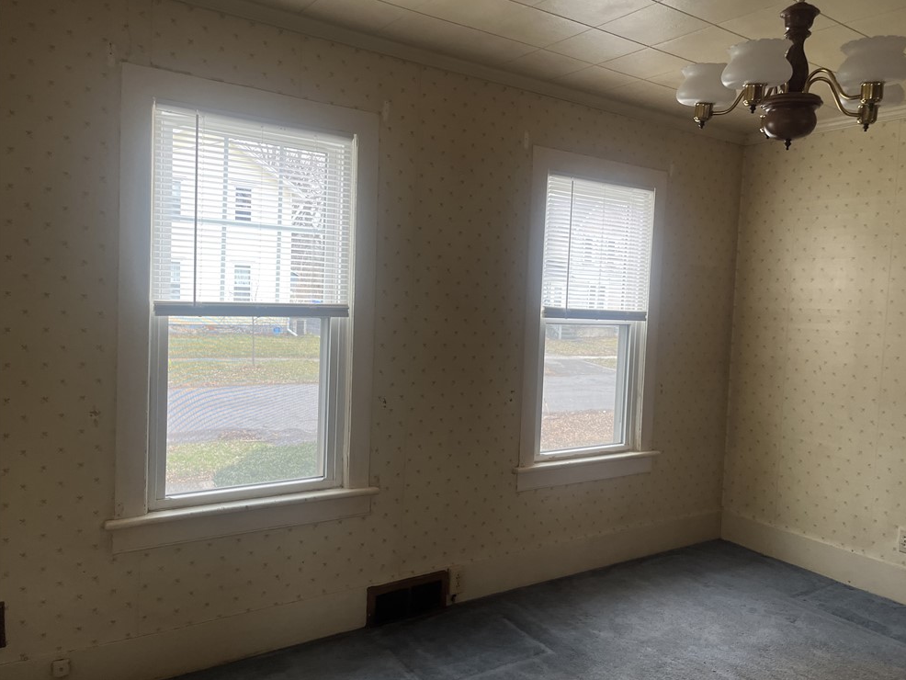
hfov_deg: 65.3
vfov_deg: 51.4
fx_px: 707
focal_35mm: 27
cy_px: 329
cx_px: 467
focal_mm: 5.1
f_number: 1.6
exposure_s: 1/121
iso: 125
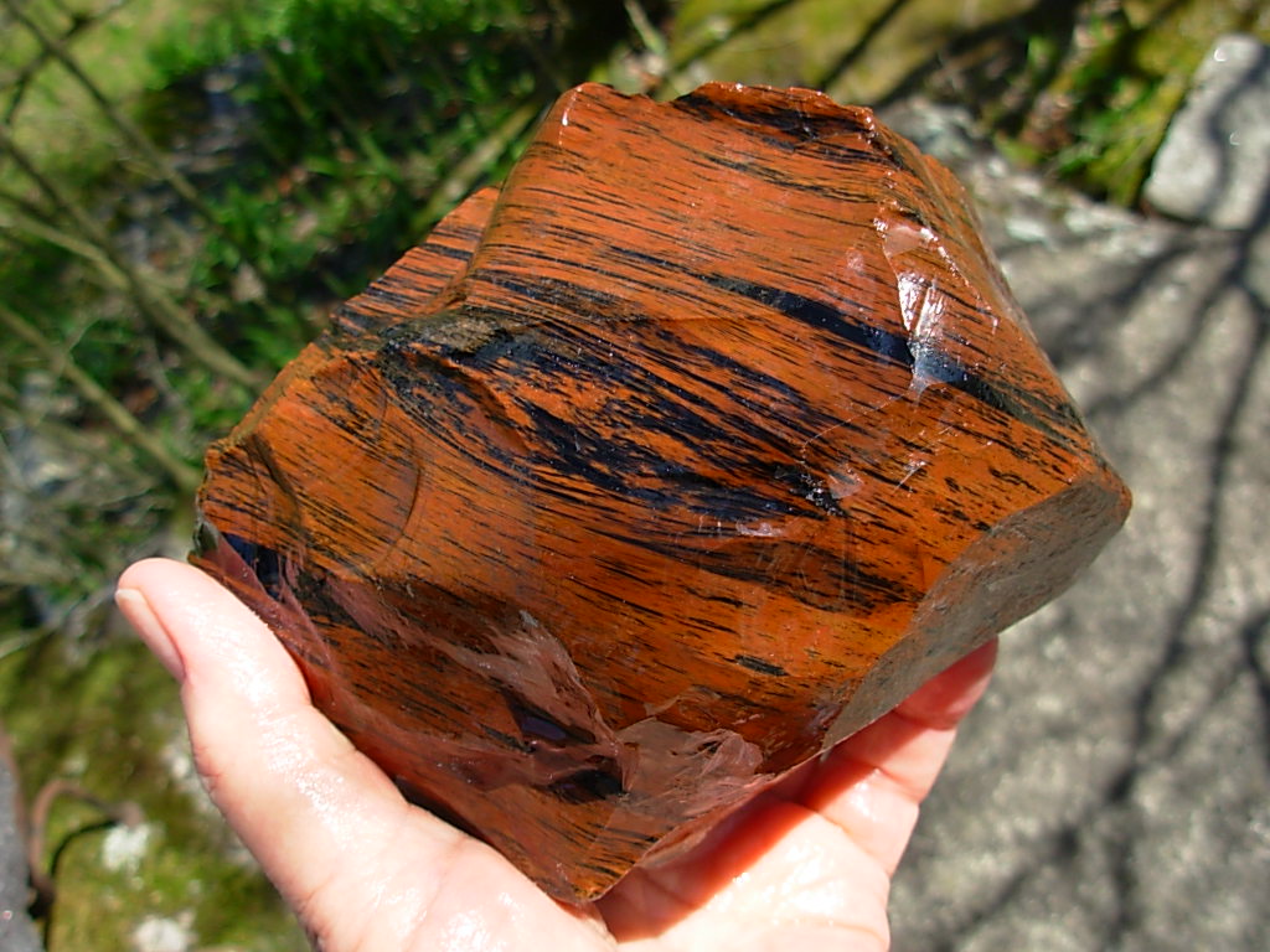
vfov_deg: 37.7
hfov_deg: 49.0
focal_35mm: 38
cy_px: 476
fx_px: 1394
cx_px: 635
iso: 50
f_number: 2.9
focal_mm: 6.3
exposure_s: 1/724
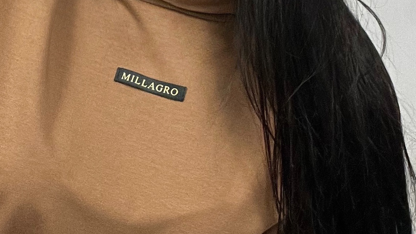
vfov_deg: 13.6
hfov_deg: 23.4
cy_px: 148
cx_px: 53
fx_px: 982
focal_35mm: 89
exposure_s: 1/50
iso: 125
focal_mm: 2.71
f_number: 2.2
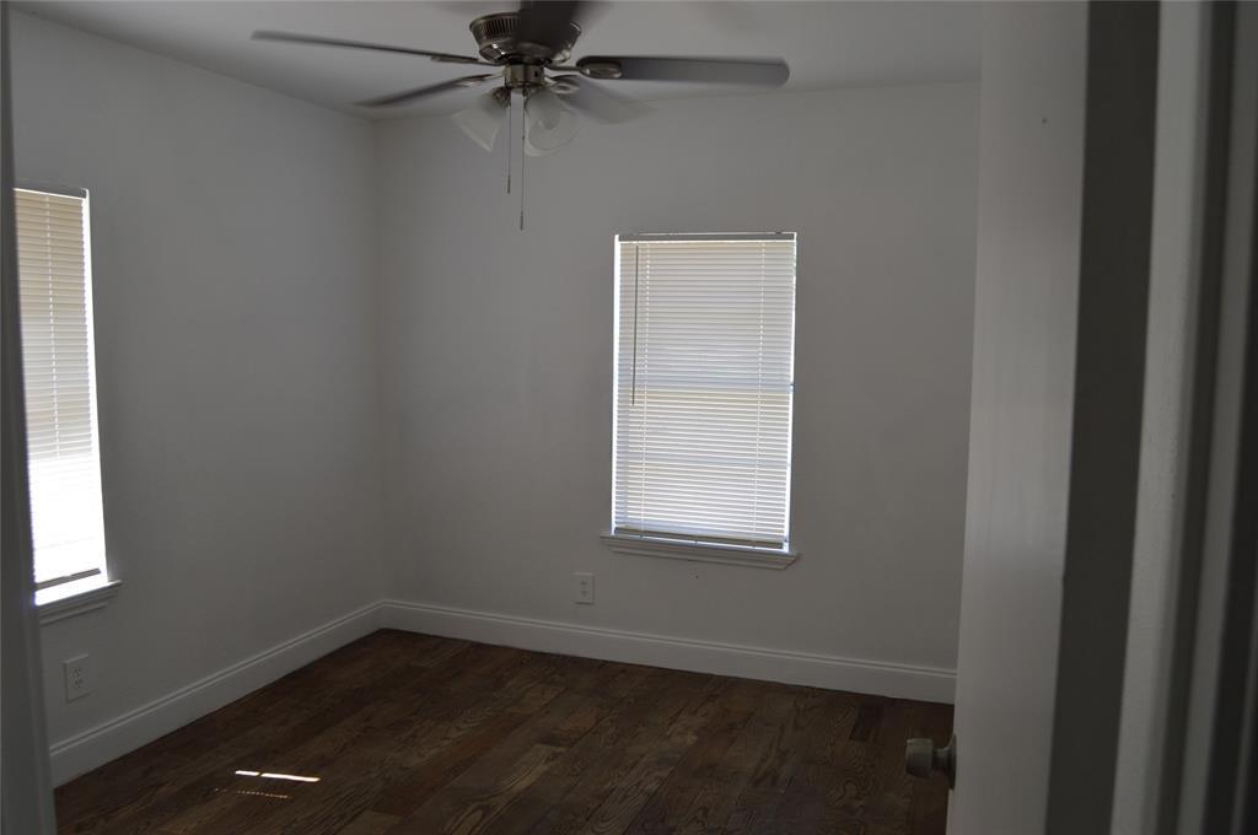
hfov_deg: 67.4
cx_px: 629
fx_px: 942
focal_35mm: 27
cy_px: 418
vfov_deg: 47.8
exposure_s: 1/125
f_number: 5.6
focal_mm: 18
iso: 320
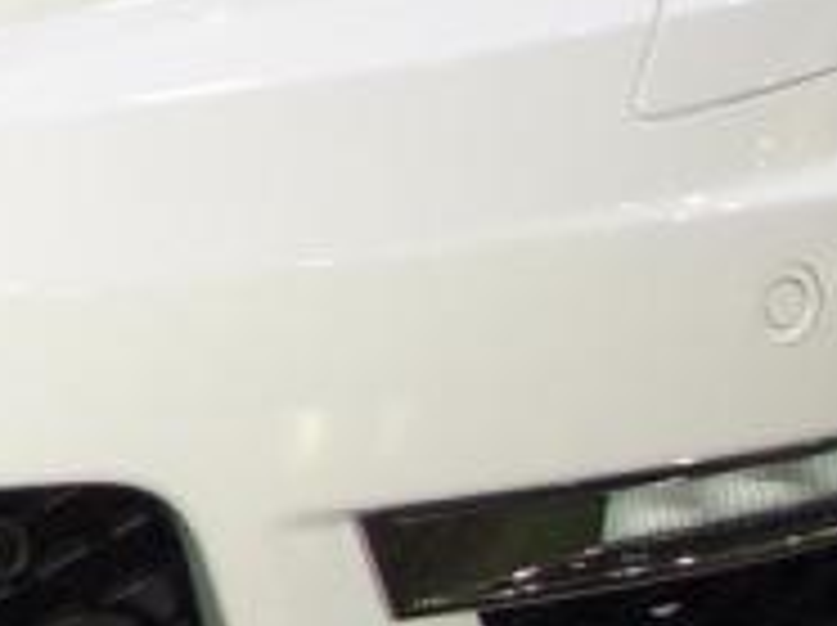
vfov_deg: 8.1
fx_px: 4395
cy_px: -86
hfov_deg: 9.7
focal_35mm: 182
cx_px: -1107
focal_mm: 7.1
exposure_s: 1/60
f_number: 2.8
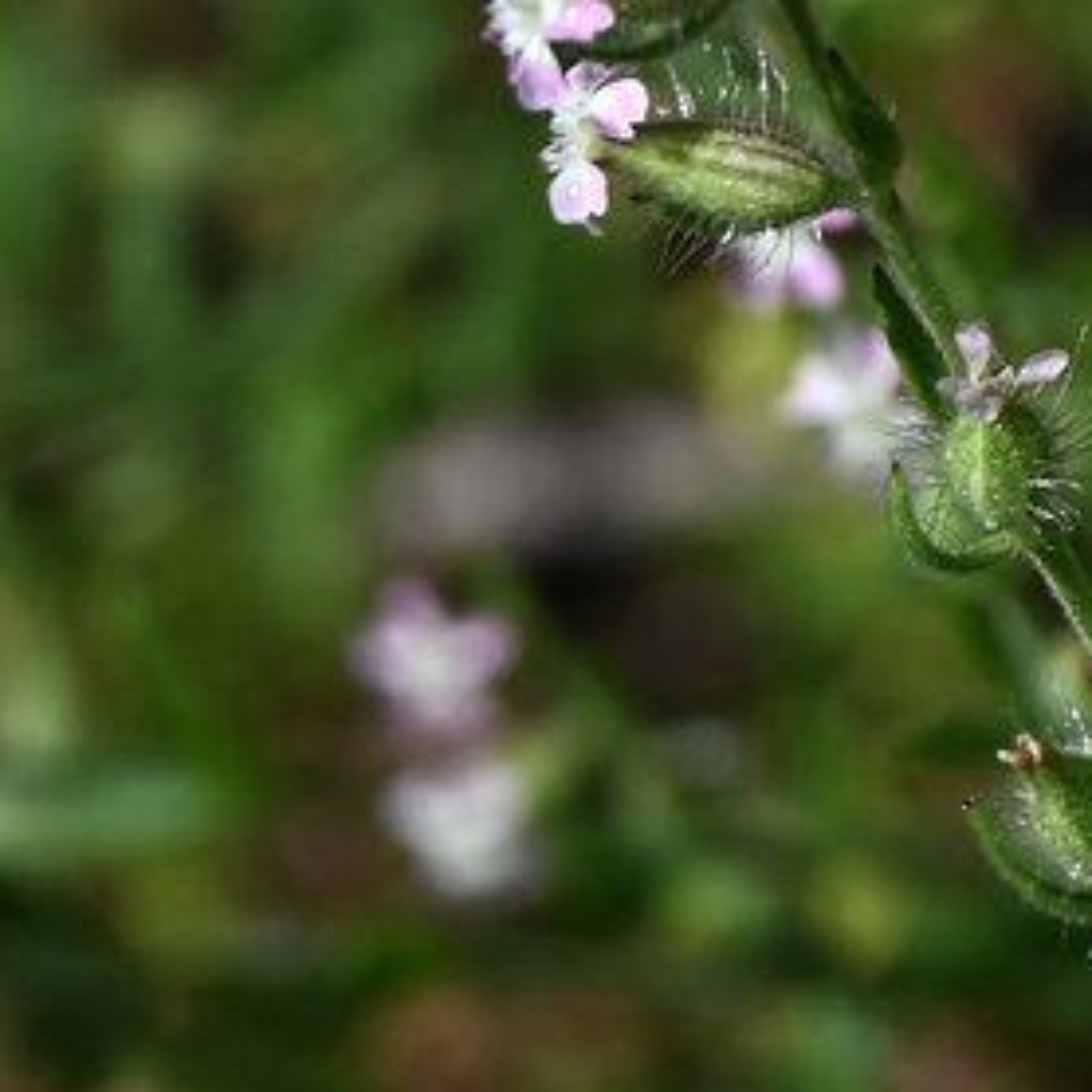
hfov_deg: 2.5
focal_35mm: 684
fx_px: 24412
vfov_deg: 2.6
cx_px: 3005
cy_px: -699
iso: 200
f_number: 10
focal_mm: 140
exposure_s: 1/500
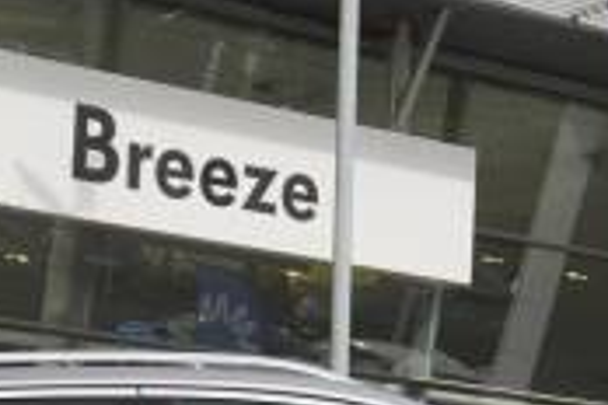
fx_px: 2885
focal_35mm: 171
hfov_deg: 12.0
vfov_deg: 7.8
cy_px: 674
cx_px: 307
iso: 100
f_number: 6.3
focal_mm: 31
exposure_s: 1/250
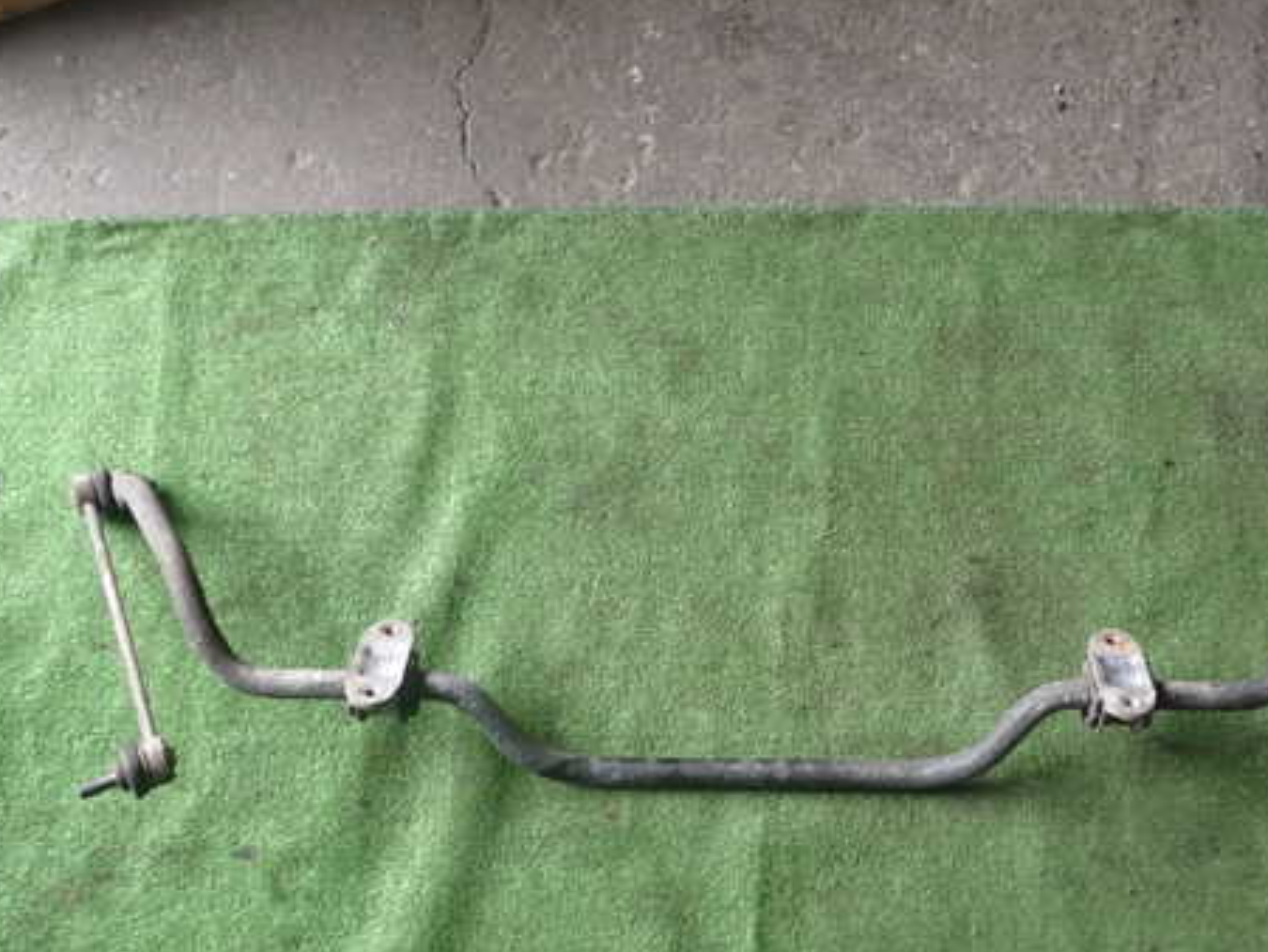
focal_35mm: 40
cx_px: 758
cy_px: 555
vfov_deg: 35.9
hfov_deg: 46.5
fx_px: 1466
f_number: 2.3
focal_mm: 5.4
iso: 200
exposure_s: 1/50
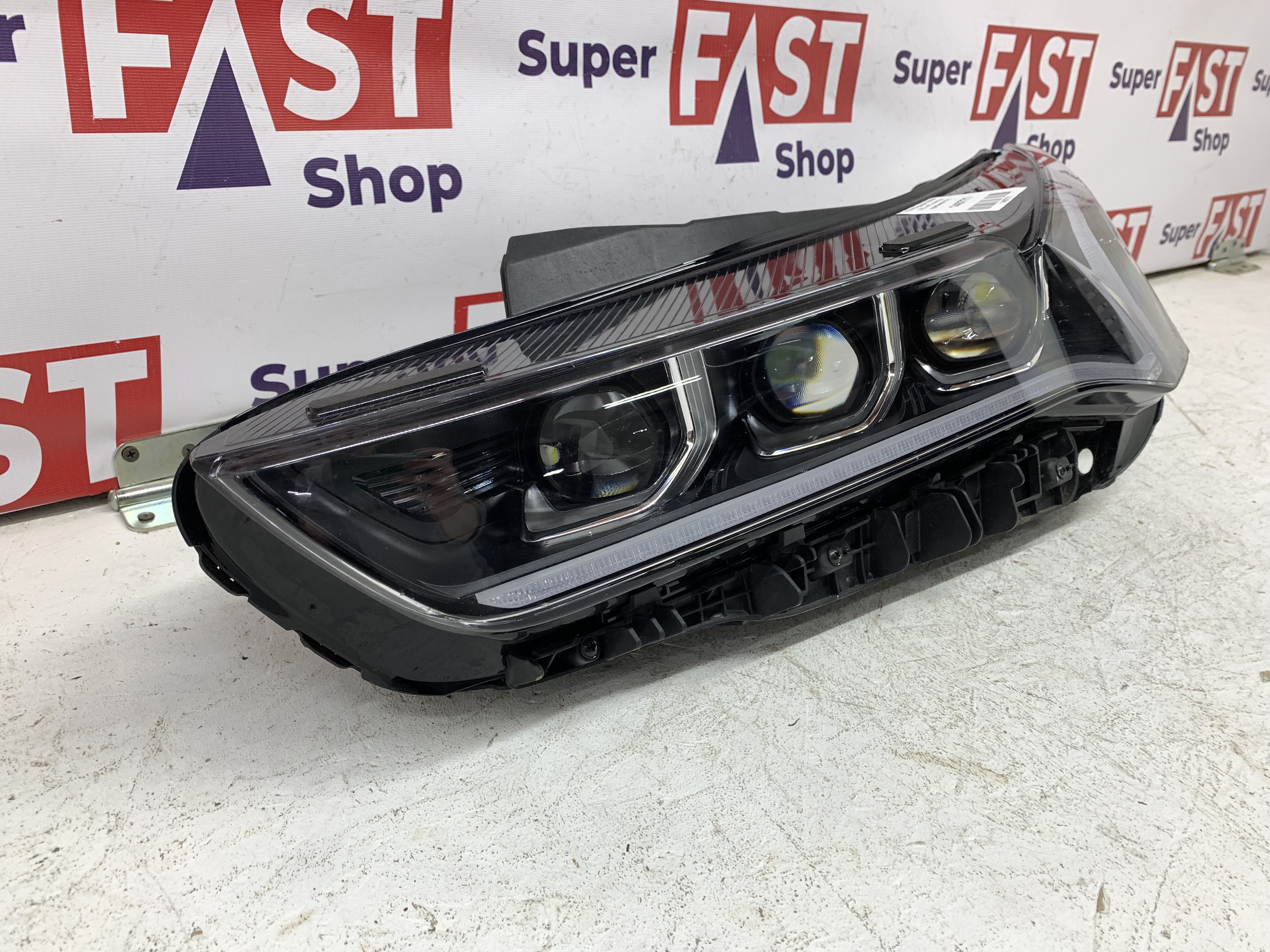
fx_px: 954
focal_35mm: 26
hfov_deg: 67.3
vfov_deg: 53.1
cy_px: 476
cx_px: 635
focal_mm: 4.25
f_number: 1.8
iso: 50
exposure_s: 1/100
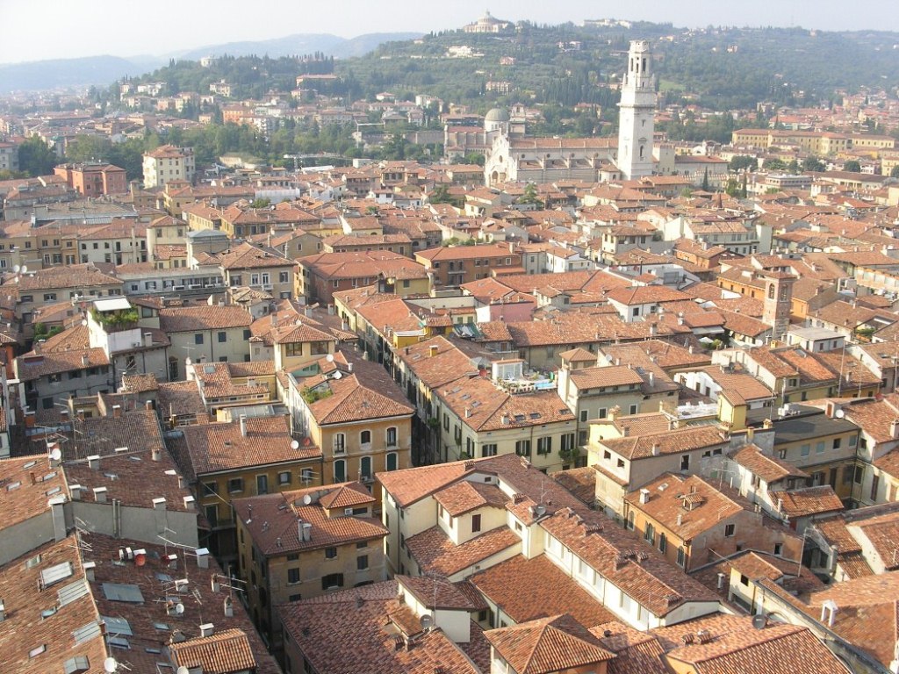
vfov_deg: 37.7
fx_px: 987
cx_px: 450
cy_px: 337
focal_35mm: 38
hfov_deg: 49.0
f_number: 5.6
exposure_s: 1/180
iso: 100
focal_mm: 7.8
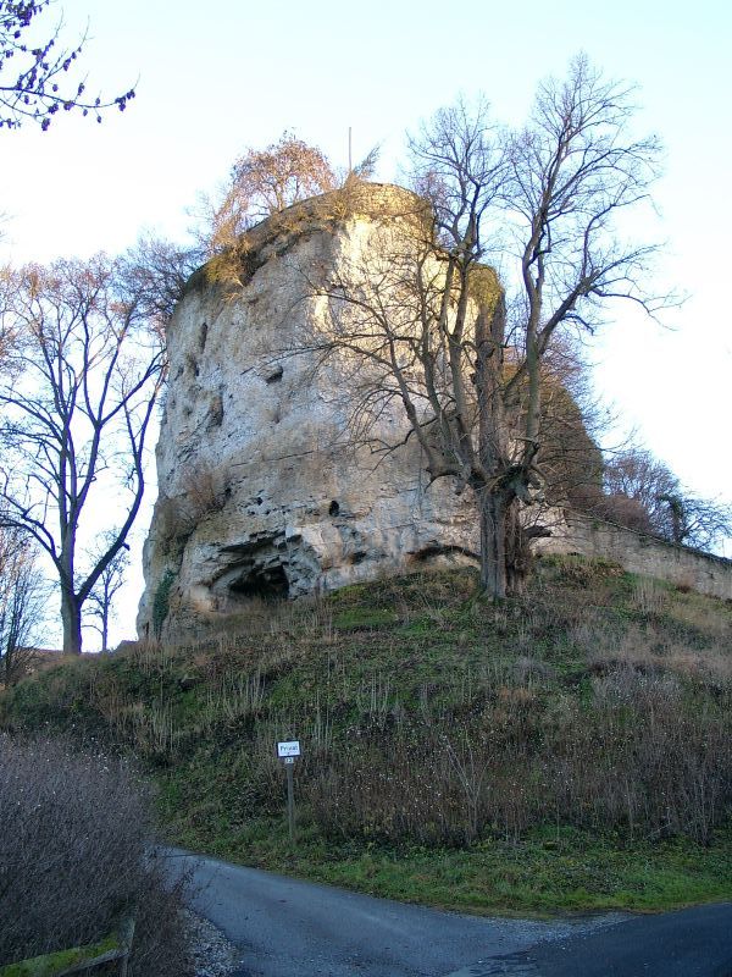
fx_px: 1128
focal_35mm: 40
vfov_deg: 46.8
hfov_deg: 36.0
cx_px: 366
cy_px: 488
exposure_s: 1/71.7
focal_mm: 8.4
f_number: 2.8
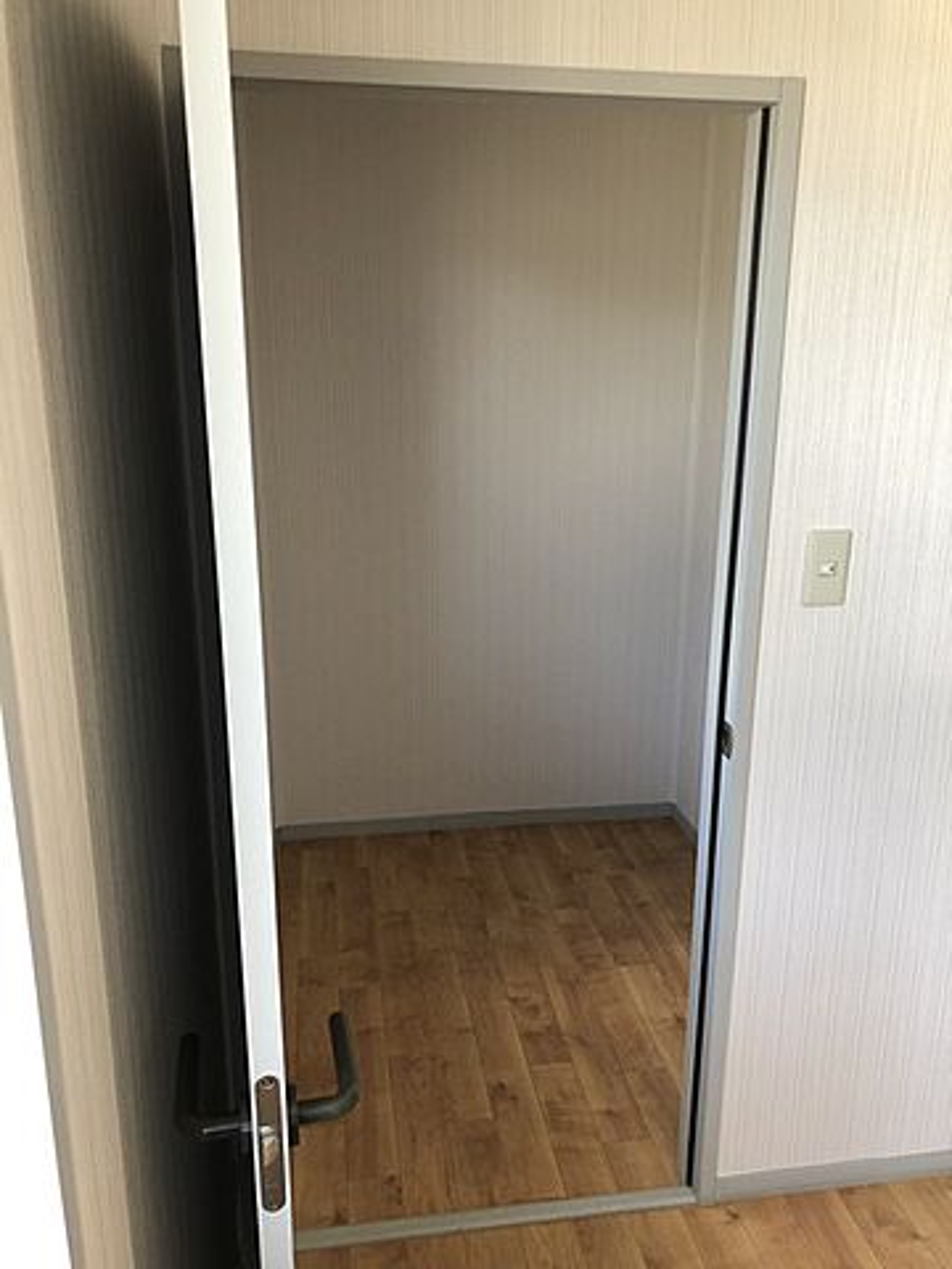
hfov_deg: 49.7
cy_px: 634
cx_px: 476
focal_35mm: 28
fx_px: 1027
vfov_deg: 63.4
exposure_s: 1/26
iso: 40
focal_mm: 3.99
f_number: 1.8
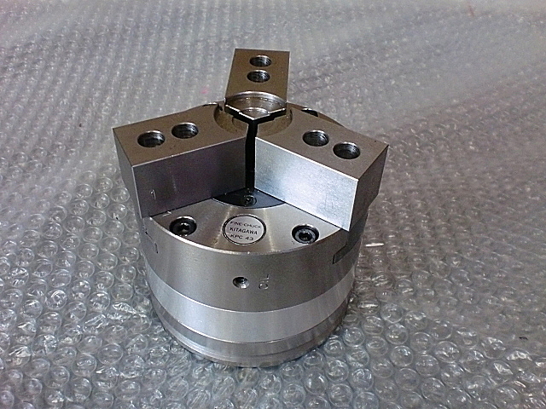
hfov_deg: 52.6
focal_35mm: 35
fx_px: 552
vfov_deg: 40.7
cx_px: 273
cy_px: 204
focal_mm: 6.3
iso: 400
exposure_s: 1/60
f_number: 3.1
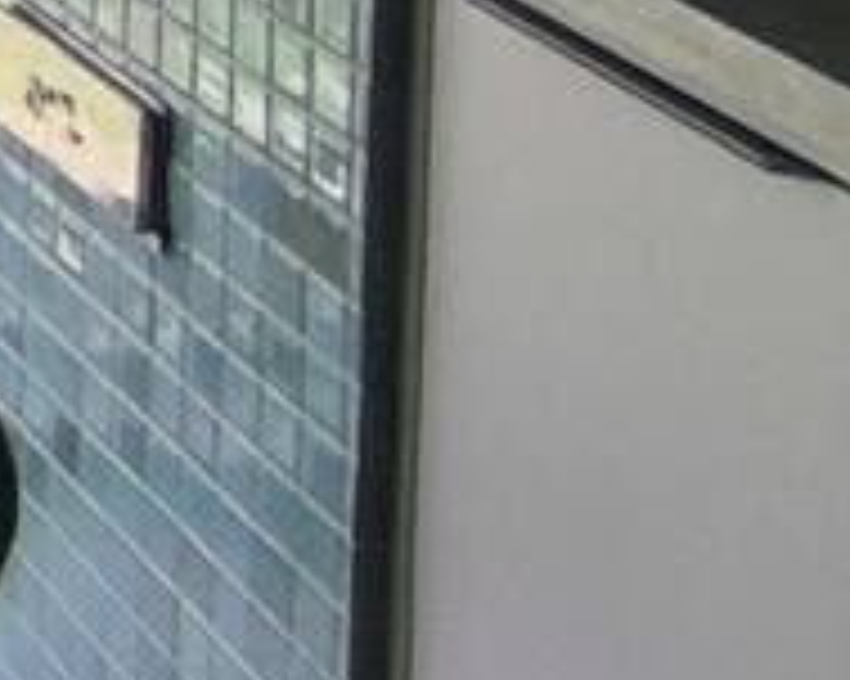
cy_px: -1112
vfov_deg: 10.5
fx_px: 2992
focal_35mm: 119
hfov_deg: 9.7
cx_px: -2060
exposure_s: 1/236
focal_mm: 1.65
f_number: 2.2
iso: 50
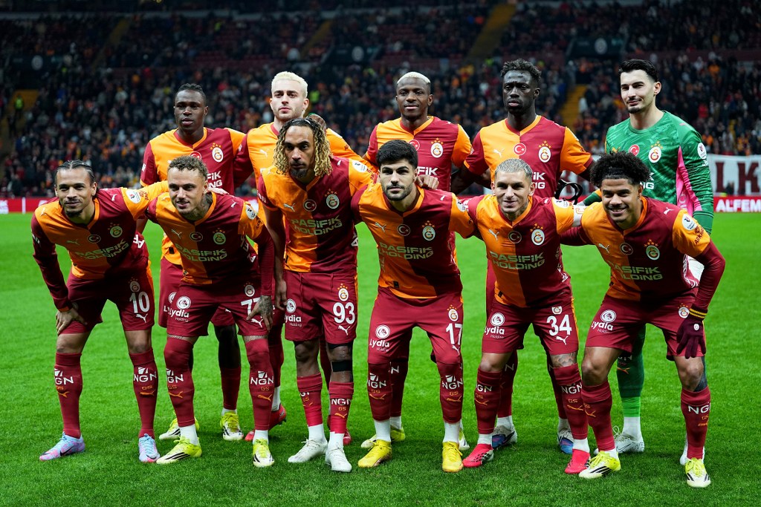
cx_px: 380
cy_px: 254
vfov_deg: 19.5
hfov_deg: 28.8
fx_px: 1480
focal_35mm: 70
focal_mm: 70
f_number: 2.8
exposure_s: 1/1250
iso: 2000
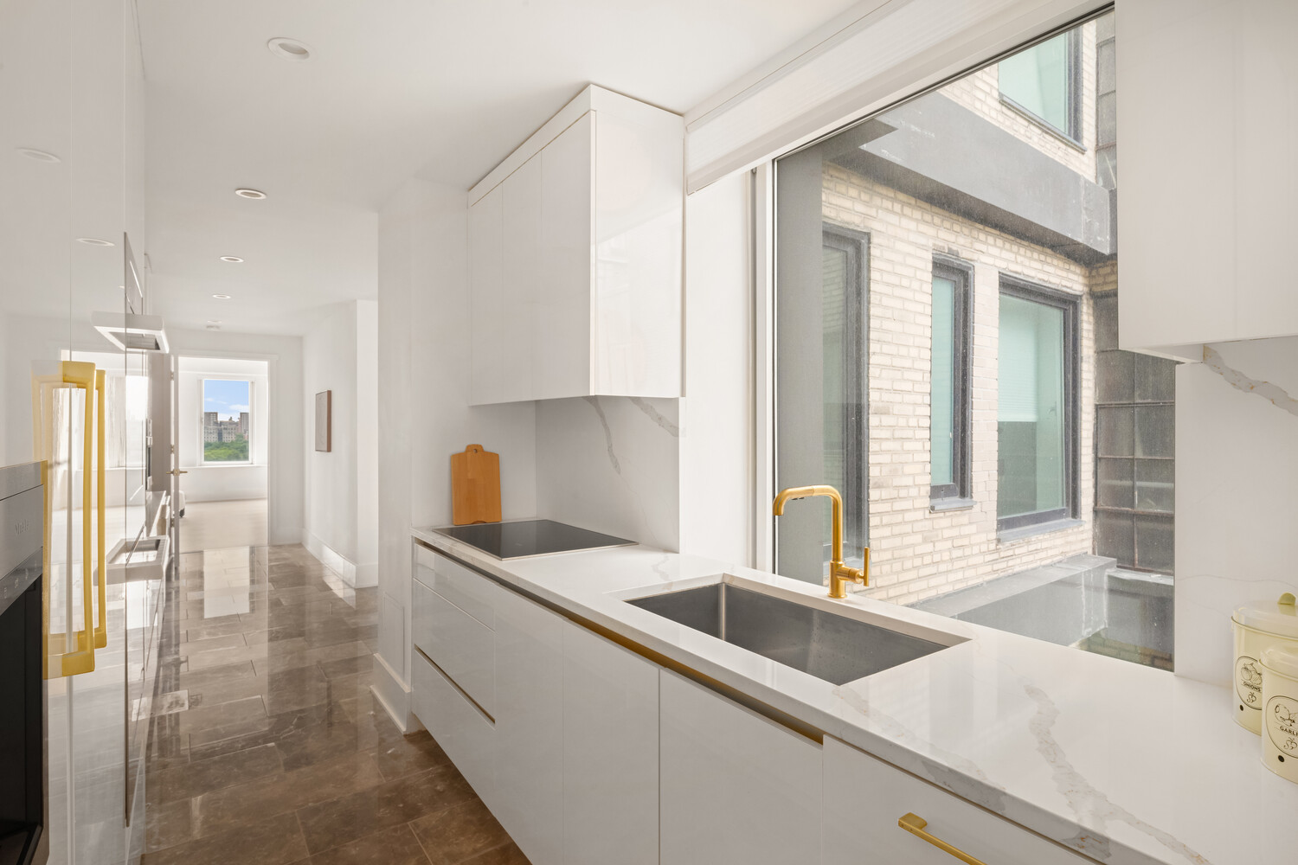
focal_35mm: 17
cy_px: 432
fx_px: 613
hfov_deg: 93.3
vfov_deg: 70.4
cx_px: 649
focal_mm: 17
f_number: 18
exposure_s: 1/1.25
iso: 640
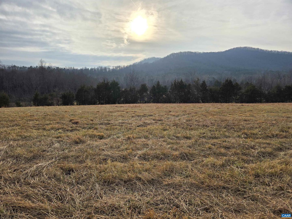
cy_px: 110
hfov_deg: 73.9
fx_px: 194
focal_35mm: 23
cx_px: 146
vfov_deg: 58.9
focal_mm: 6.3
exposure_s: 1/7944
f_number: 1.7
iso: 80
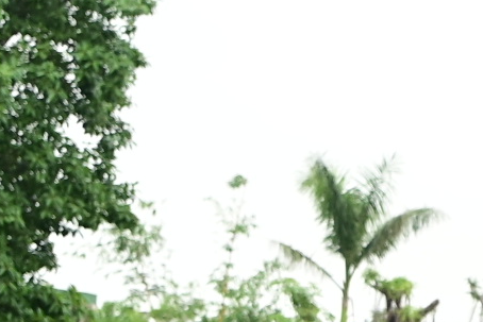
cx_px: 1388
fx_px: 3395
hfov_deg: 7.3
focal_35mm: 253
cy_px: 555
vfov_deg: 5.4
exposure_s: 1/200
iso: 250
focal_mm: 38
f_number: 4
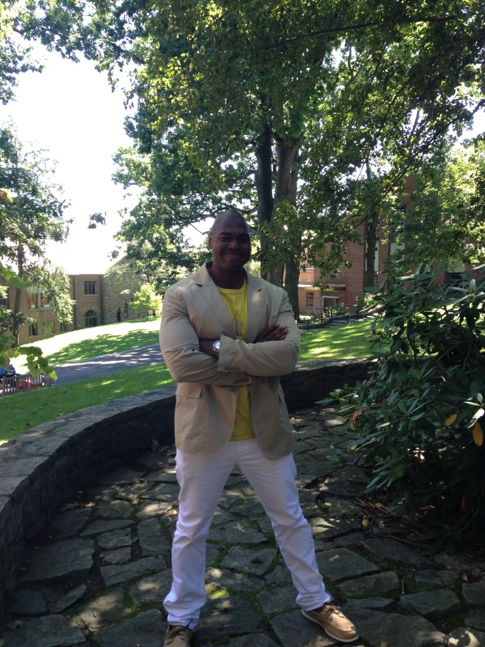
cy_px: 324
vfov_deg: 55.4
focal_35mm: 33
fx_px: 616
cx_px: 242
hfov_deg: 42.9
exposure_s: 1/120
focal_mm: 4.13
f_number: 2.4
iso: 64
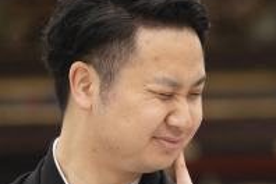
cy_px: 153
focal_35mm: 545
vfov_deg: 2.5
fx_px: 4178
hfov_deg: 3.8
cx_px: 311
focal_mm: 135
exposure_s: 1/640
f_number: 3.5
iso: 200
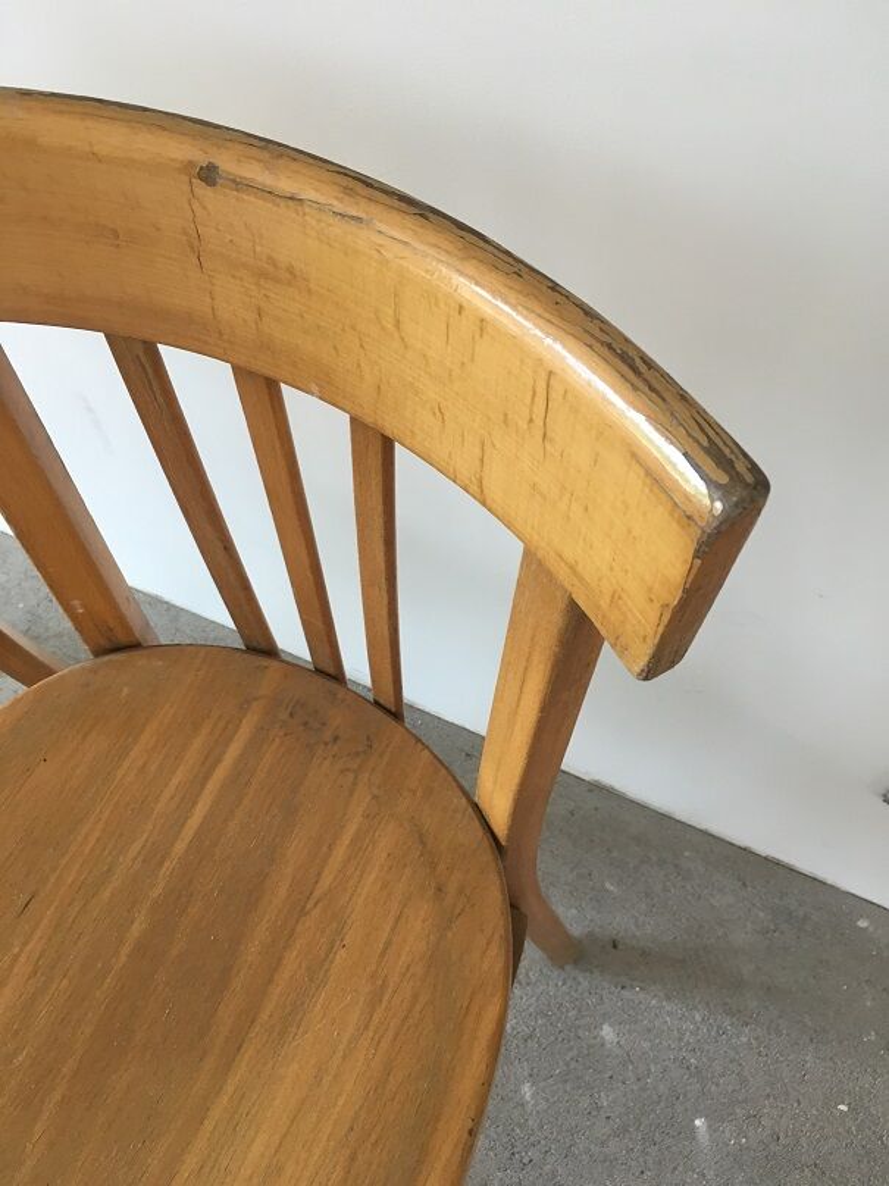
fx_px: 993
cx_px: 444
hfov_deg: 48.2
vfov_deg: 61.7
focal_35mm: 29
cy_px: 593
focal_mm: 4.15
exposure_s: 1/33
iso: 50
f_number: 2.2
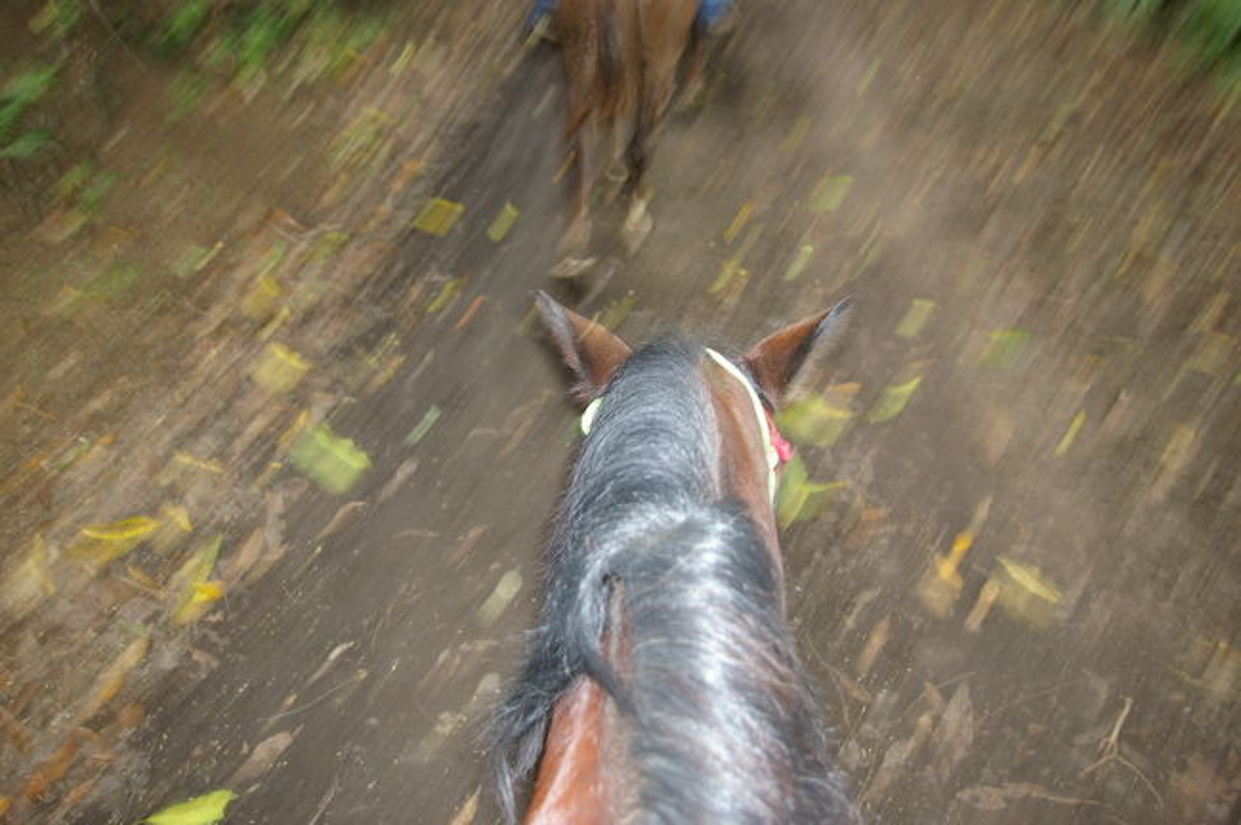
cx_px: 620
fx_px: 1085
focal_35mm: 32
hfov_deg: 59.5
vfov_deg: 41.6
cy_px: 412
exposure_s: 1/30
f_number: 4
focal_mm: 21
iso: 200
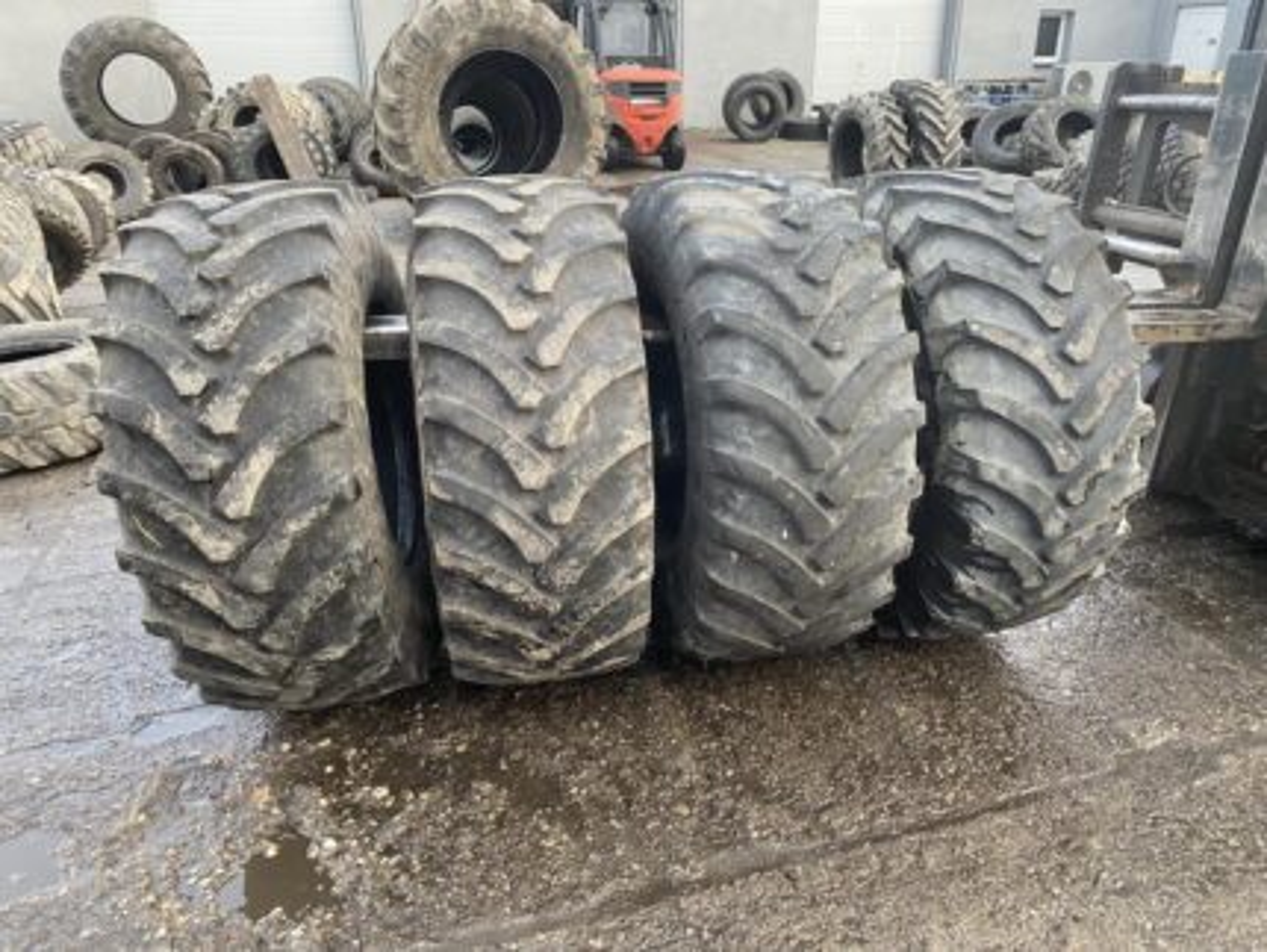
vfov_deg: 53.1
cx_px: 634
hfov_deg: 67.3
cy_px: 476
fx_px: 952
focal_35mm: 26
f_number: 1.8
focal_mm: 4.25
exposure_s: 1/89
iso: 125
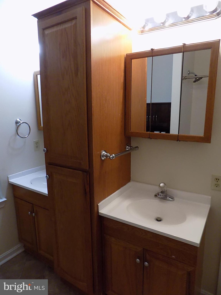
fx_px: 196
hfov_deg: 58.9
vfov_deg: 73.9
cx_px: 110
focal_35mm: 23
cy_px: 148
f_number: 3.1
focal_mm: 4
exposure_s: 1/30
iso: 250
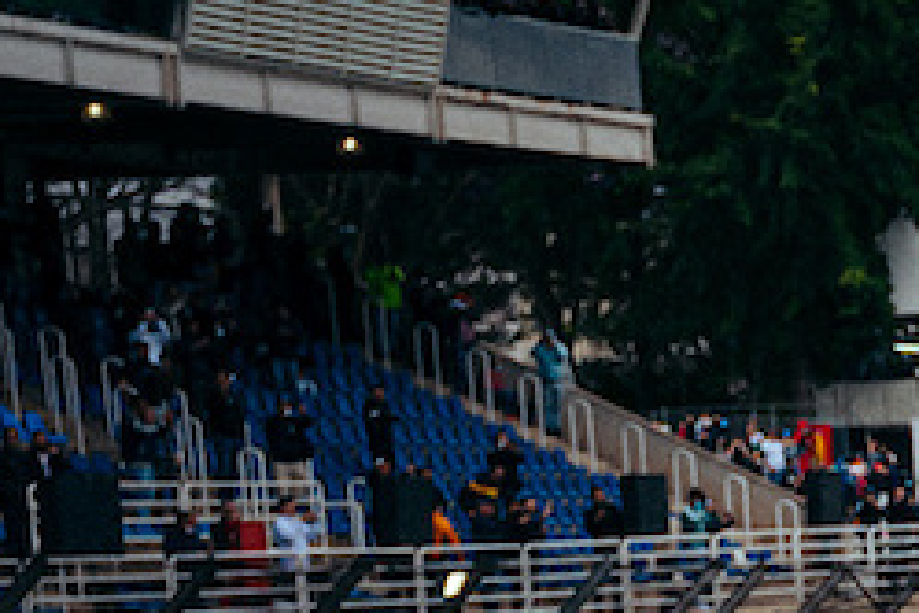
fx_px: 4235
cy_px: 1267
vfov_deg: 7.9
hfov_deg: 10.8
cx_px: 2104
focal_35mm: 166
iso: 100
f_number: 2.8
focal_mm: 34.4
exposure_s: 1/500
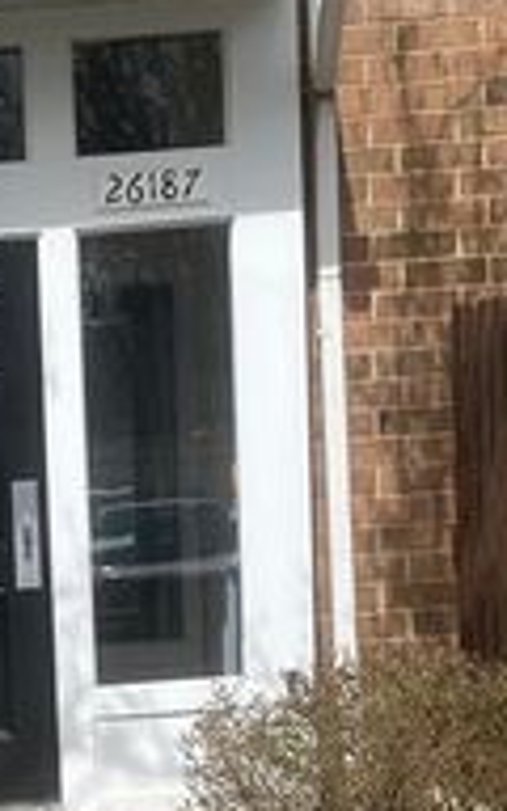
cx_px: -190
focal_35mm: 103
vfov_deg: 19.6
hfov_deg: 12.2
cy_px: 826
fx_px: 2277
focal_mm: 3.99
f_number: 1.8
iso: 32
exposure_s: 1/2208
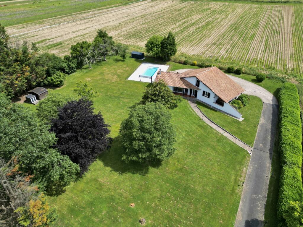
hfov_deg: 71.6
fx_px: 210
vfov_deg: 56.8
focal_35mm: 24
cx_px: 152
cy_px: 114
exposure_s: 1/1500
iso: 100
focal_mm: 6.72
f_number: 1.7
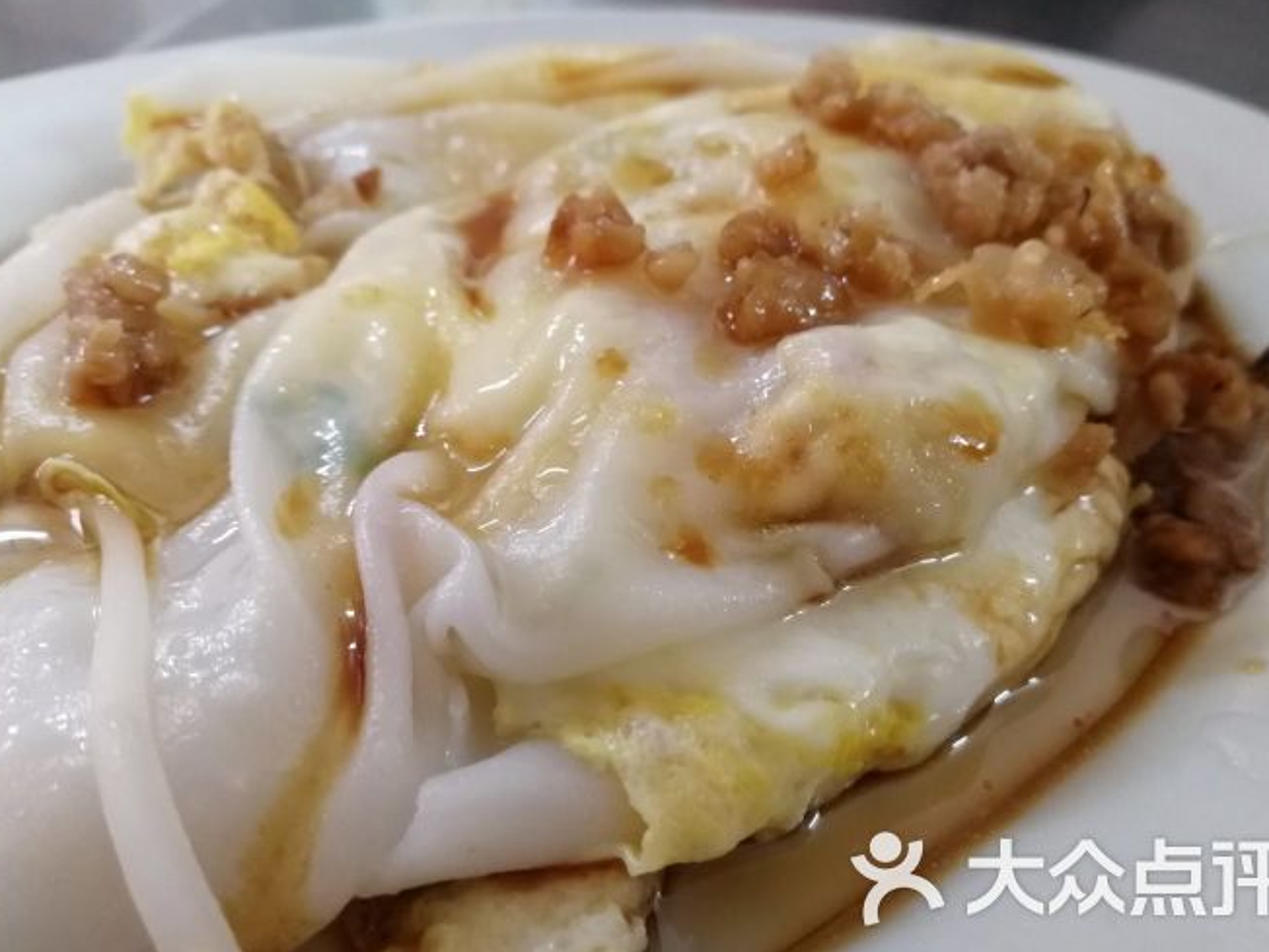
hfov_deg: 61.6
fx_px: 1063
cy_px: 468
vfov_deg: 48.2
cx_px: 658
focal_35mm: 29
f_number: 2.2
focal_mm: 3.95
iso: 500
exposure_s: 1/20
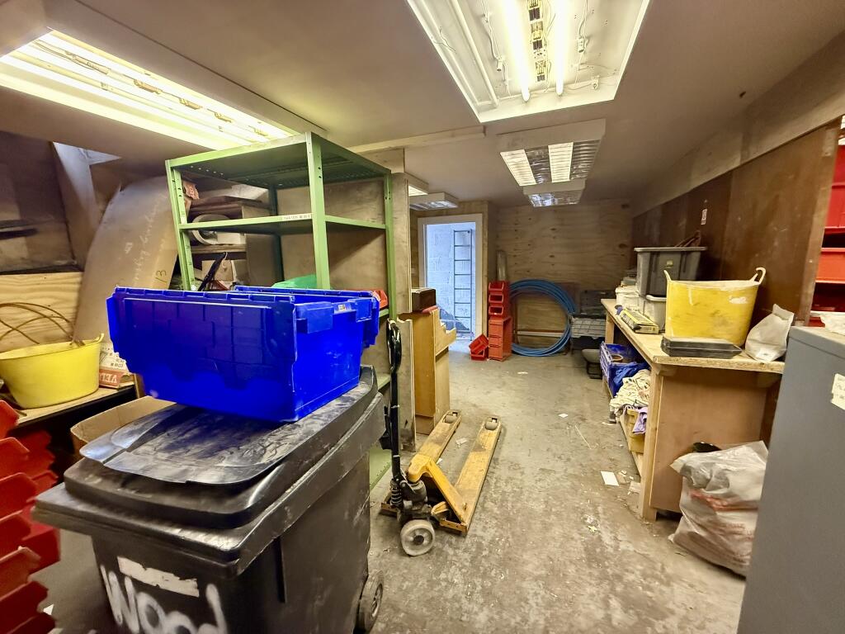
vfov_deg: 85.7
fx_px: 342
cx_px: 422
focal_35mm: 14
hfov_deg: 102.1
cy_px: 317
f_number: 2.2
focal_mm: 2.22
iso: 1000
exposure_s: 1/50
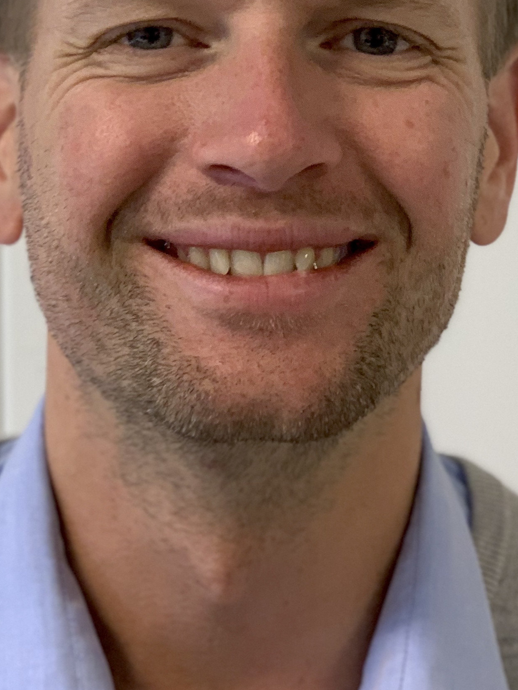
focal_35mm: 126
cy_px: 262
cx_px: 186
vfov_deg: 15.6
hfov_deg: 11.8
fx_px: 2514
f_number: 2.4
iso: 100
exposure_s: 1/50
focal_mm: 6
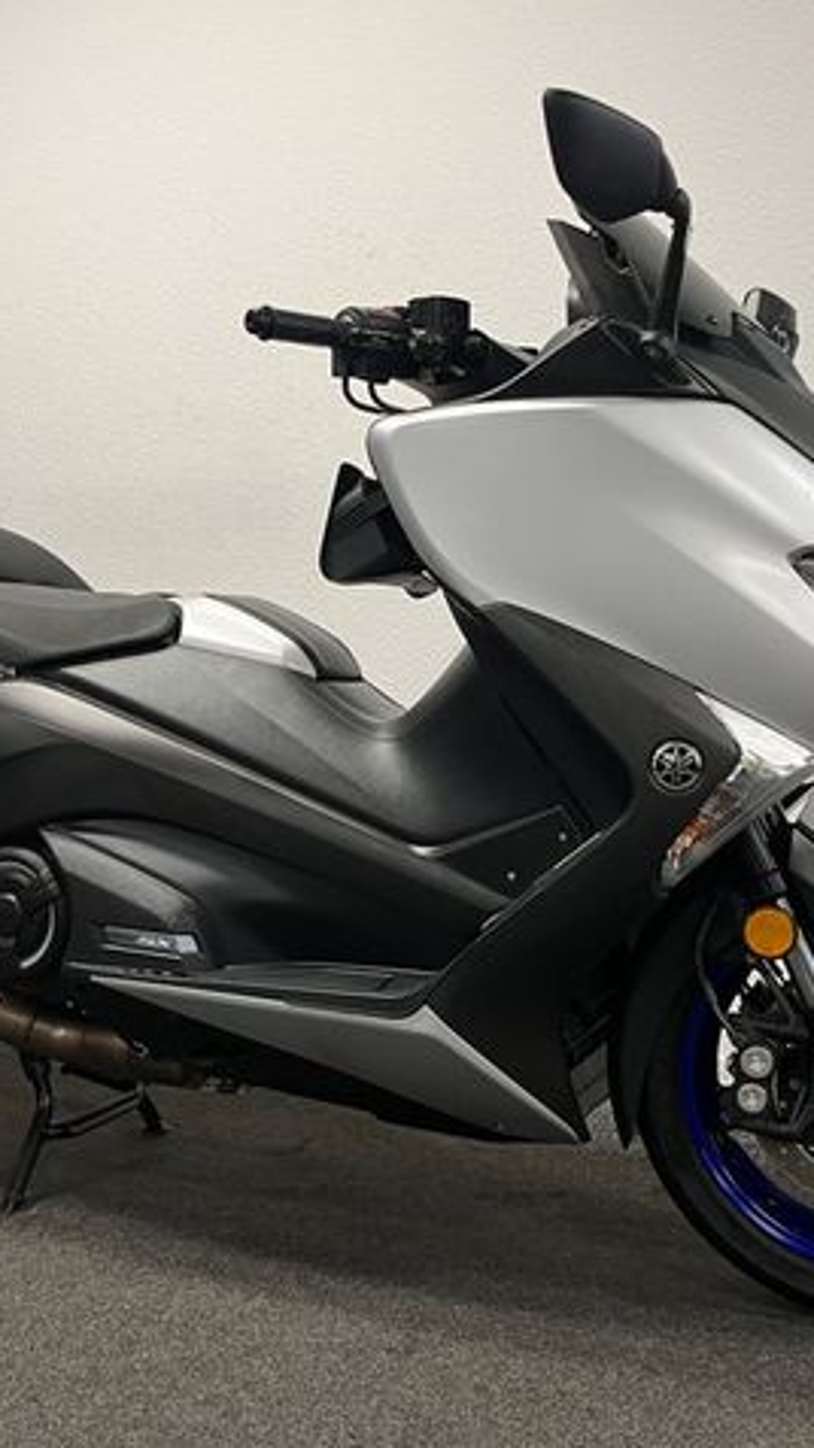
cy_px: 722
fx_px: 1459
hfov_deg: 31.1
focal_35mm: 38
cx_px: 352
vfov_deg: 52.8
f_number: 1.6
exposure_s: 1/50
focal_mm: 5.1
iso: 64
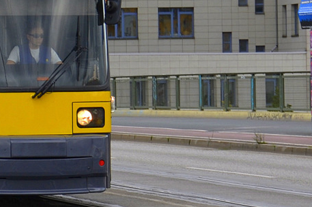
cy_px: -47
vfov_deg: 6.6
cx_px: -10
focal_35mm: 205
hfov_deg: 10.0
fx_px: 1775
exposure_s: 1/200
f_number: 7.1
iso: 100
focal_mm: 52
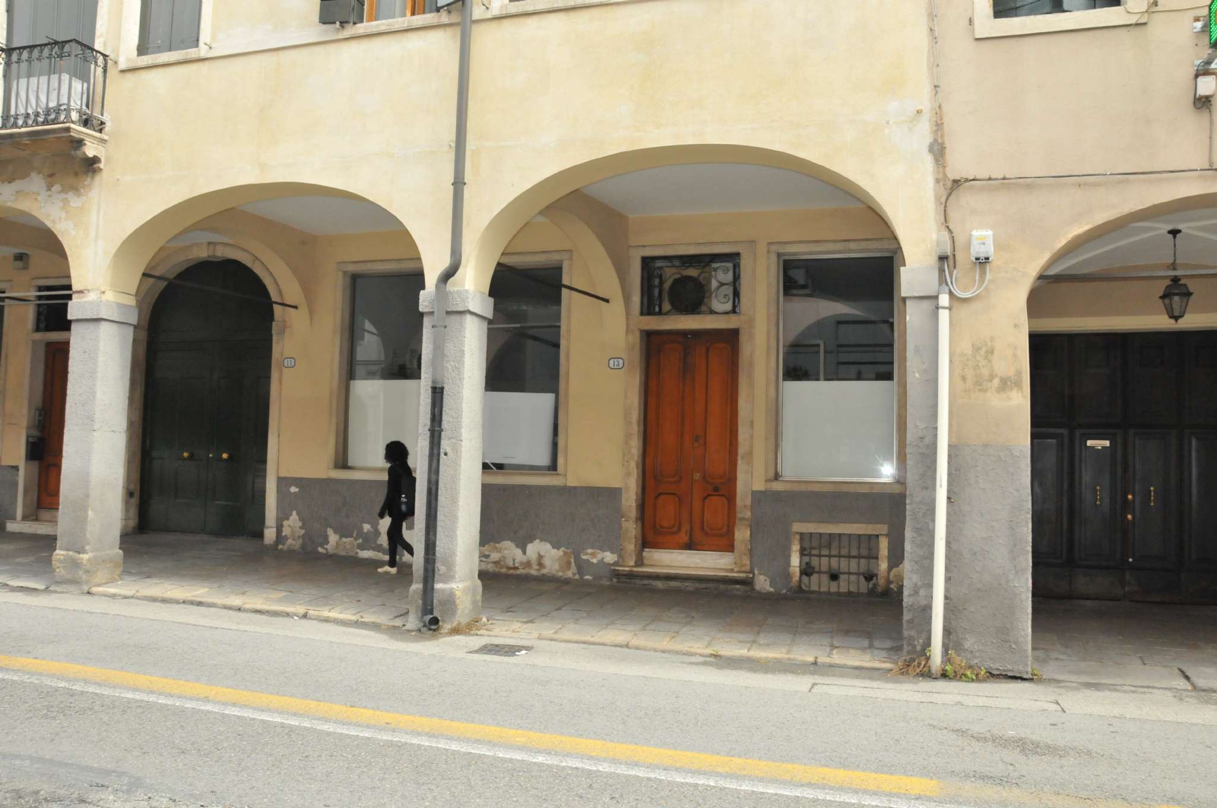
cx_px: 608
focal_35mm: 27
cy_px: 404
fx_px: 912
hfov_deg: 67.4
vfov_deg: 47.8
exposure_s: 1/250
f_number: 9
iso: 1600
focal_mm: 18
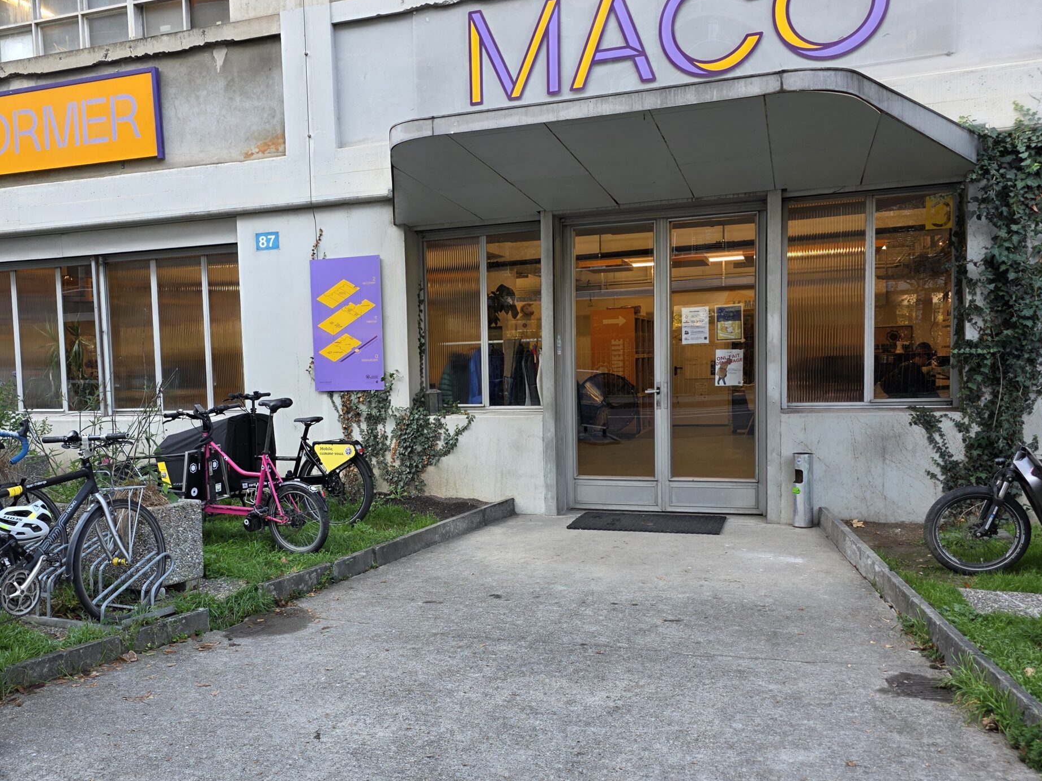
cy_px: 447
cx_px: 416
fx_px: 963
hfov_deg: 56.4
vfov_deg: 44.0
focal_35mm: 32
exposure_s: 1/100
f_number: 1.7
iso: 32
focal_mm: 6.3
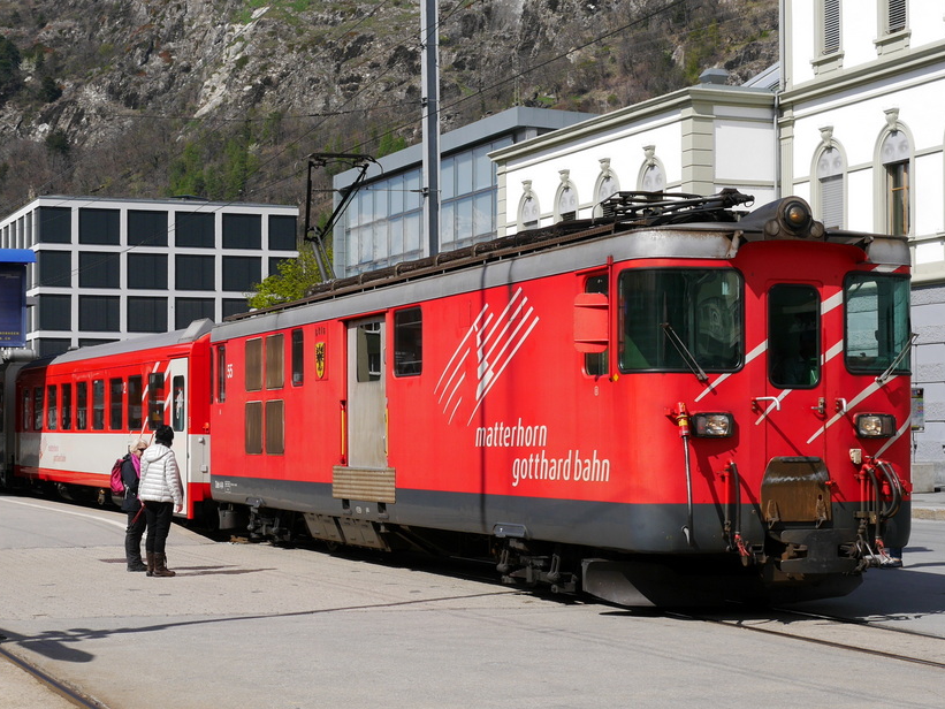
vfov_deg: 19.4
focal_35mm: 76
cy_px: 417
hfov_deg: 25.6
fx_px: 2075
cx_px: 434
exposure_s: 1/400
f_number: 9
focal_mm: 26
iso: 160
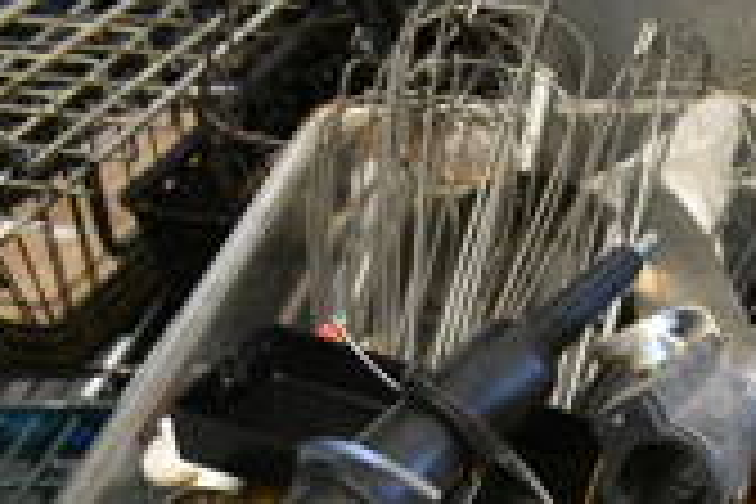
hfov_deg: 18.8
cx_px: 1071
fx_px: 2058
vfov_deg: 13.0
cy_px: 828
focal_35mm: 98
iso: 6400
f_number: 5
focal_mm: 18
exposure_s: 1/160
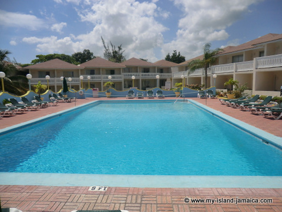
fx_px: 196
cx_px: 141
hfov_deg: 71.6
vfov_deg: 56.8
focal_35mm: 24
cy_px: 106
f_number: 7.5
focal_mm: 4.3
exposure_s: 1/500
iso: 64
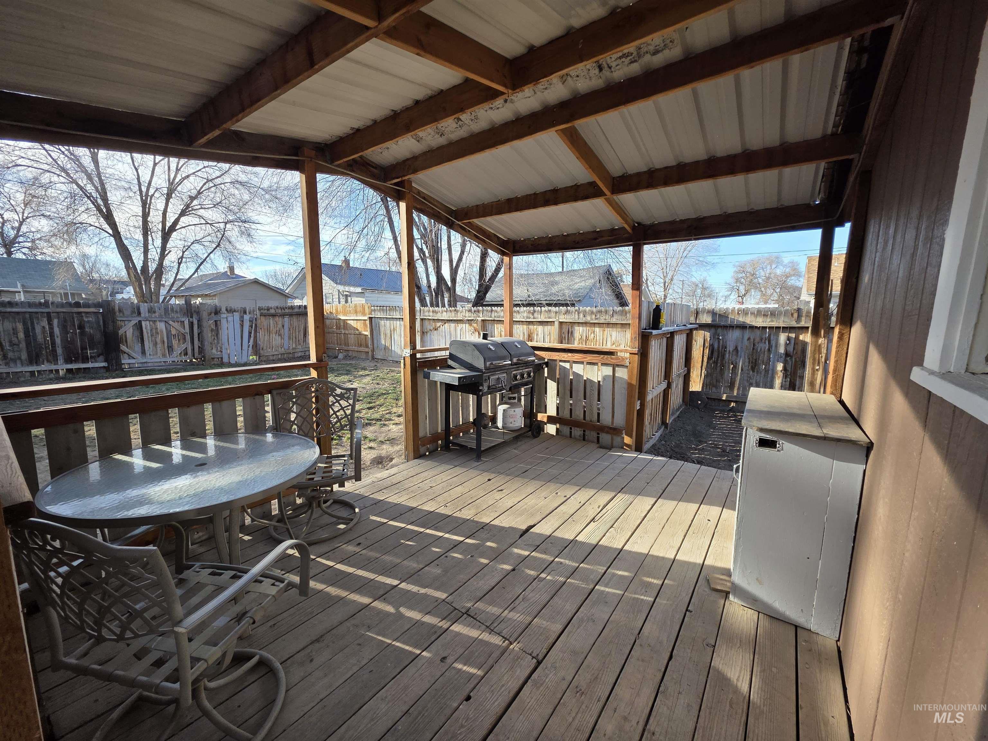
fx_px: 371
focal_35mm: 13
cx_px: 494
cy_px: 370
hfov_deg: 106.2
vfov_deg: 89.9
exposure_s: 1/388
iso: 40
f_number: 1.9
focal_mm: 2.2
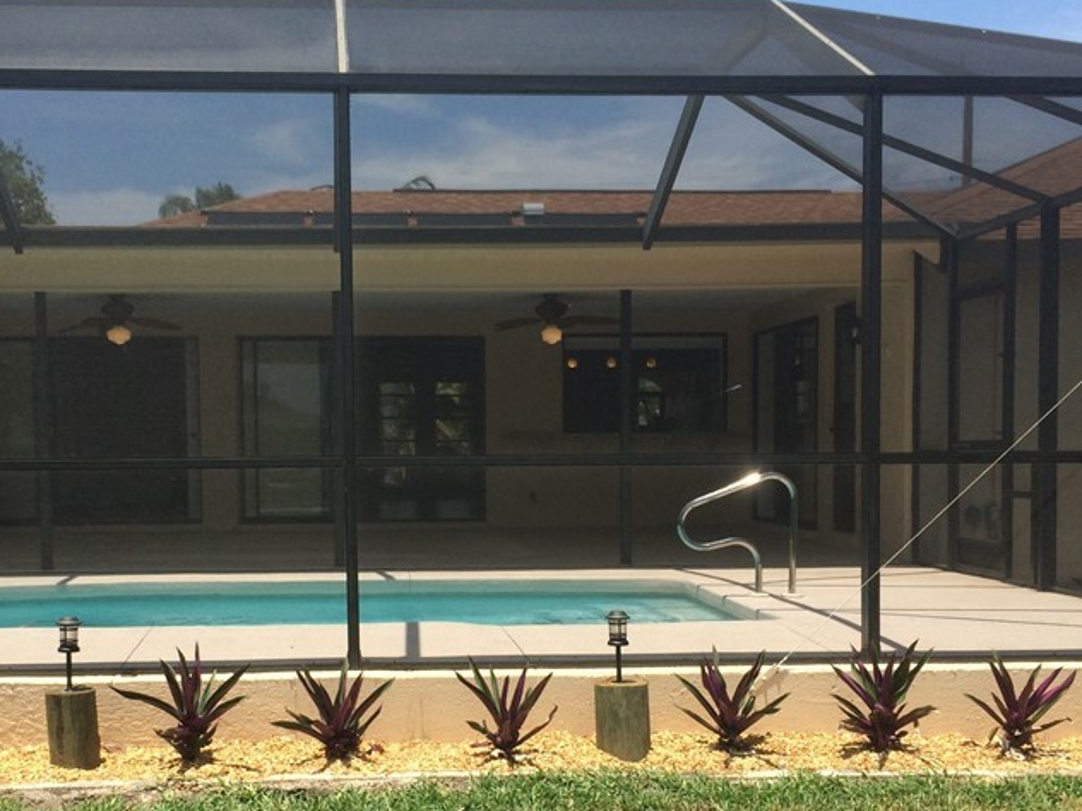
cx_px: 418
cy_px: 537
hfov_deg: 40.2
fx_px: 1469
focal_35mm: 47
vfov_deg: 30.7
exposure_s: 1/1953
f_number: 2.2
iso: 32
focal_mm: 4.15
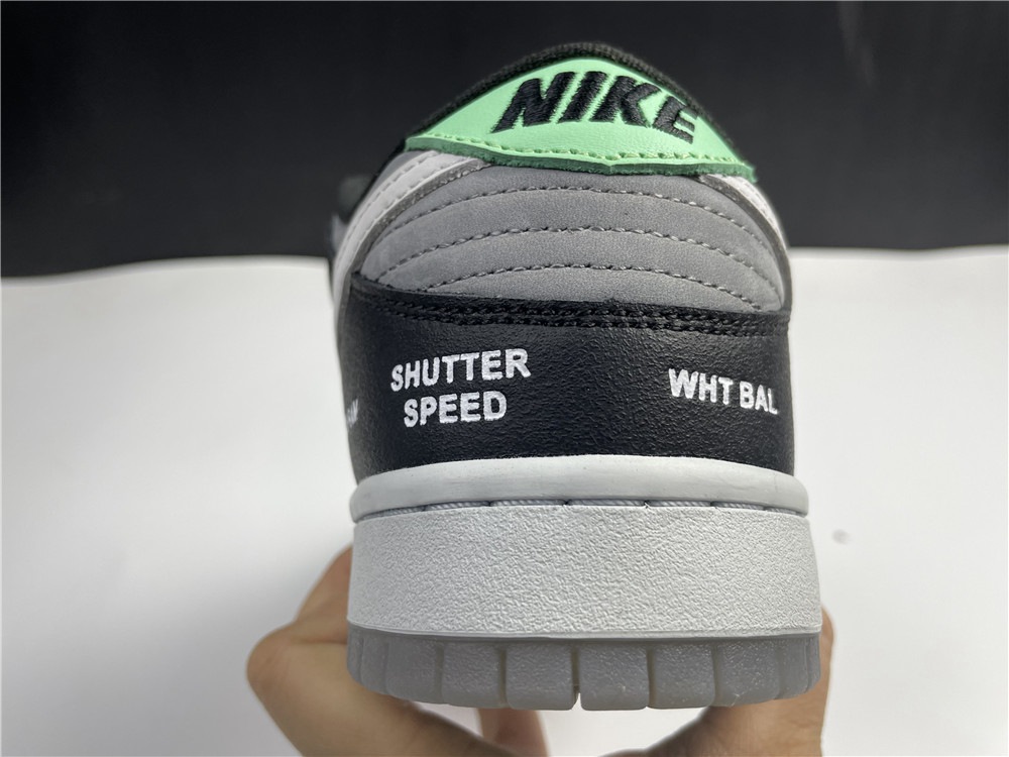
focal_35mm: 26
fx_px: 758
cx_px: 504
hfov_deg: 67.3
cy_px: 378
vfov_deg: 53.1
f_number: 1.6
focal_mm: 4.2
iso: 40
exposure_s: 1/100
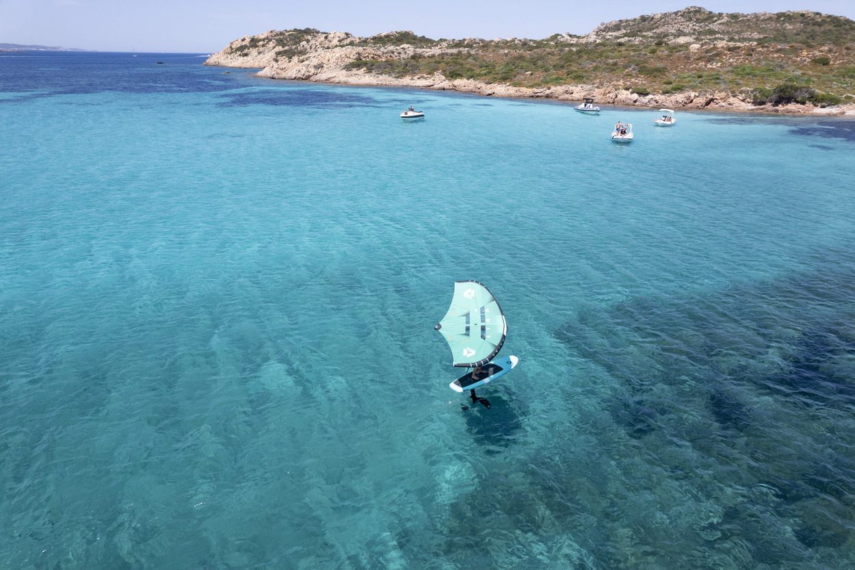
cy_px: 285
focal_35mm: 22
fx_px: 522
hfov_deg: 78.6
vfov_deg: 57.2
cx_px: 428
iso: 120
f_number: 2.8
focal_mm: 8.38
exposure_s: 1/2000
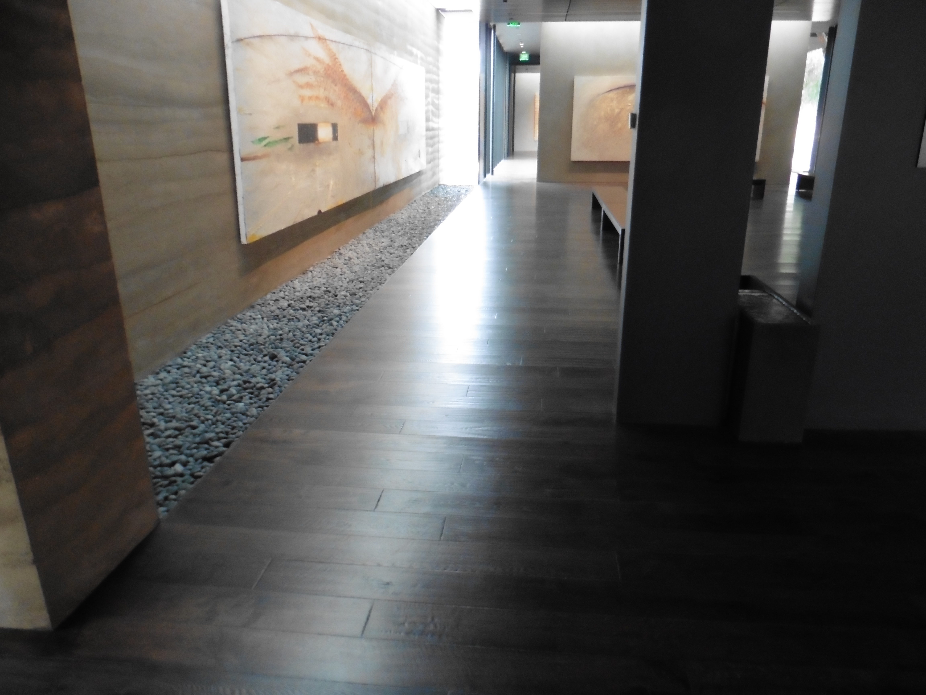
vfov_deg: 56.8
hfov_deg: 71.6
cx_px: 463
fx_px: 642
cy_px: 348
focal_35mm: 24
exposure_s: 1/15
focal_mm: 4.3
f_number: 3.3
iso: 400
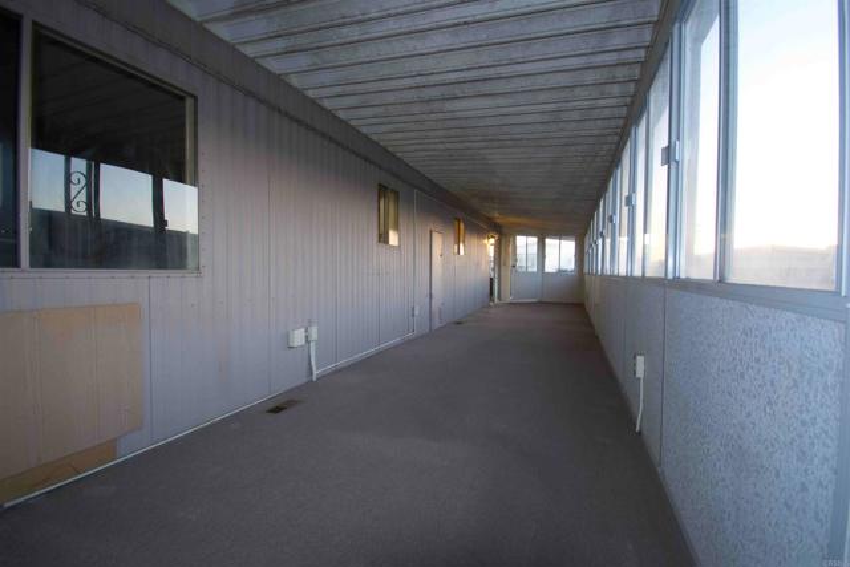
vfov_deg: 77.4
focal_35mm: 15
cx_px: 425
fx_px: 354
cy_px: 284
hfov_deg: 100.4
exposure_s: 1/30
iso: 400
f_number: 4.5
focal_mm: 10
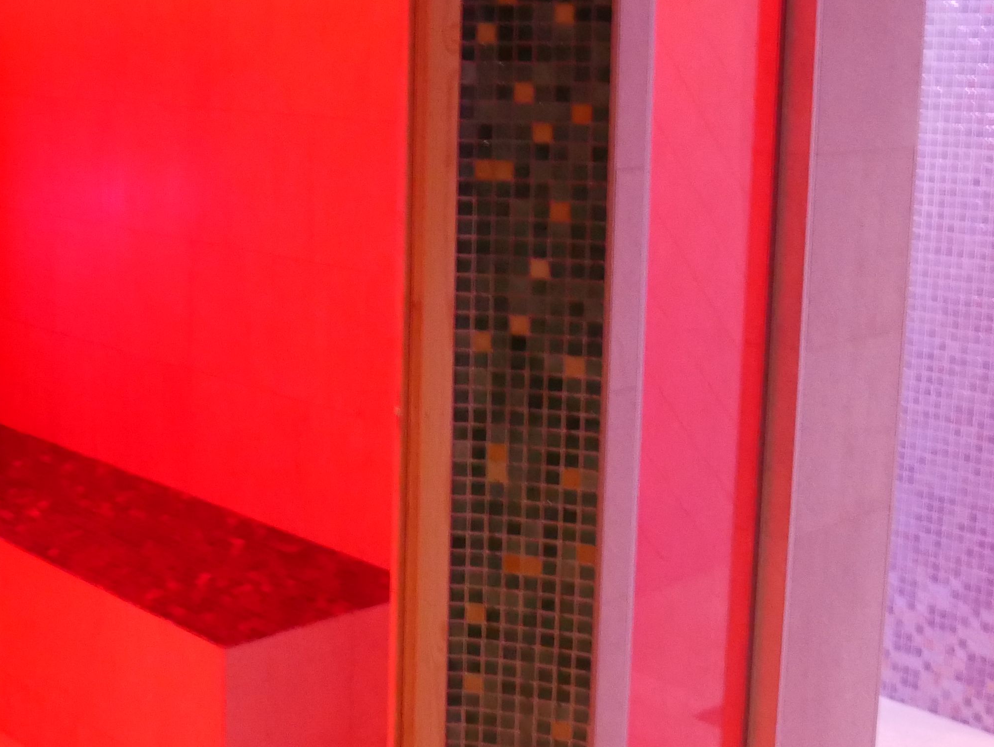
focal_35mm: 55
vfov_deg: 26.5
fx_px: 1580
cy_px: 304
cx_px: 303
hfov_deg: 34.5
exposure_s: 1/15
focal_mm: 12
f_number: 3.5
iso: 3200
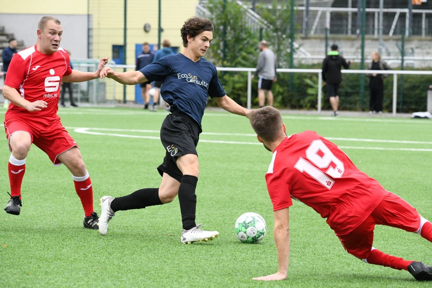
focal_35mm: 250
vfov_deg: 5.5
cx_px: 216
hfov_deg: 8.2
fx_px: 2999
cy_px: 144
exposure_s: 1/1600
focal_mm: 250
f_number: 10
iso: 6400
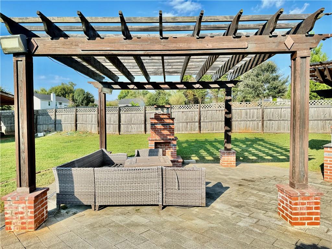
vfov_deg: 56.8
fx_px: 230
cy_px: 124
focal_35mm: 24
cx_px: 166
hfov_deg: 71.6
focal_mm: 6.76
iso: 80
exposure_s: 1/773
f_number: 1.78
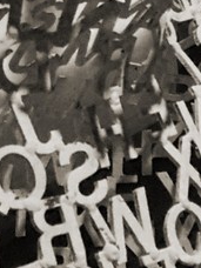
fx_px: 1587
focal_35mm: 205
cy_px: 31
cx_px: 127
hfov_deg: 7.2
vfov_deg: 9.6
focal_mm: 6.7
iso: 400
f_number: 3.9
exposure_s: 1/20
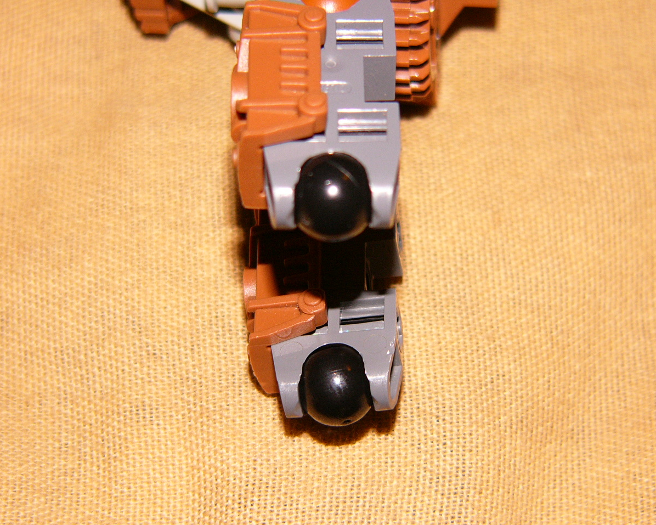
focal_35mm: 118
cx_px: 319
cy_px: 262
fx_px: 2291
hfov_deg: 16.3
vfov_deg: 13.1
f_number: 2.8
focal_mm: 18.9
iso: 100
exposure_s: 1/100
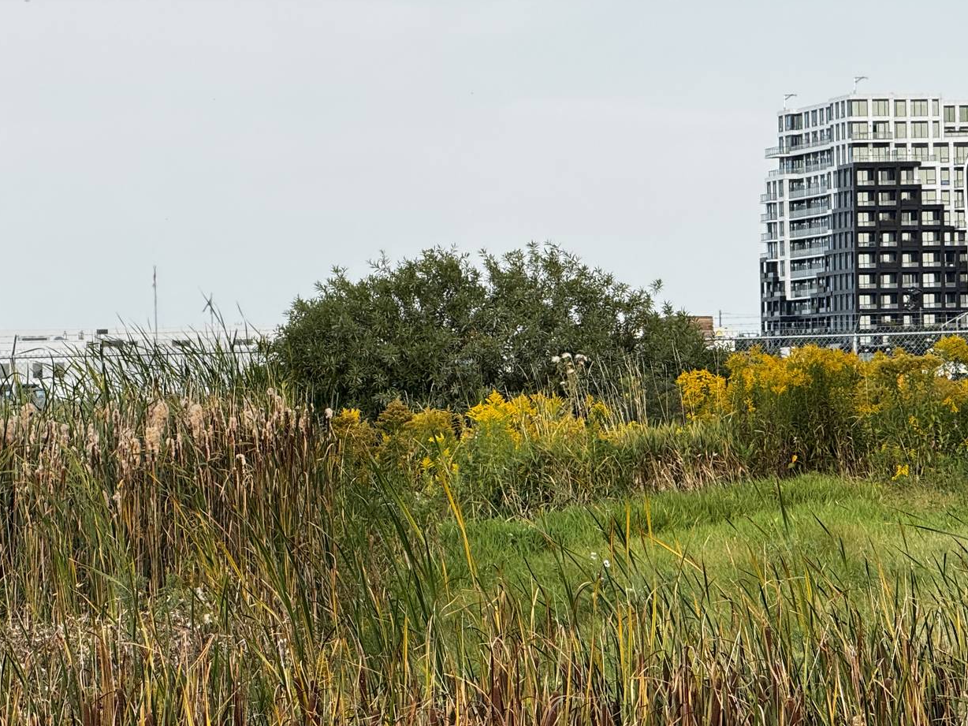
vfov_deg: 7.5
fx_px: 5509
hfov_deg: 10.0
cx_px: 354
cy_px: 591
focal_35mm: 197
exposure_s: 1/354
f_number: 2.8
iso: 50
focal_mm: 15.66
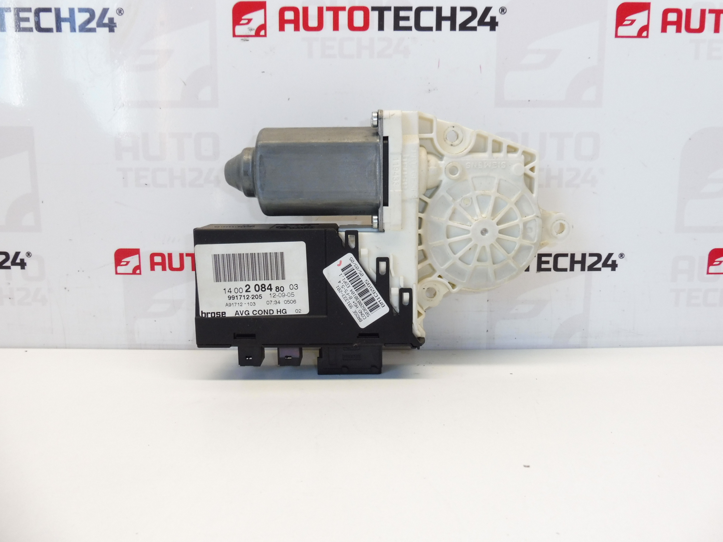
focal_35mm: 25
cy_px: 271
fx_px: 522
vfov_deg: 54.9
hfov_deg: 69.4
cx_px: 362
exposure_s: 1/60
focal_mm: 4.4
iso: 200
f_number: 4
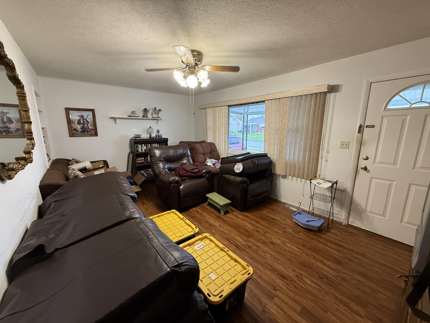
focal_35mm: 14
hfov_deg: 102.1
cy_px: 162
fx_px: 174
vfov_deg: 85.7
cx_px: 215
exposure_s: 1/60
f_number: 2.2
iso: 400
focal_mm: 2.22
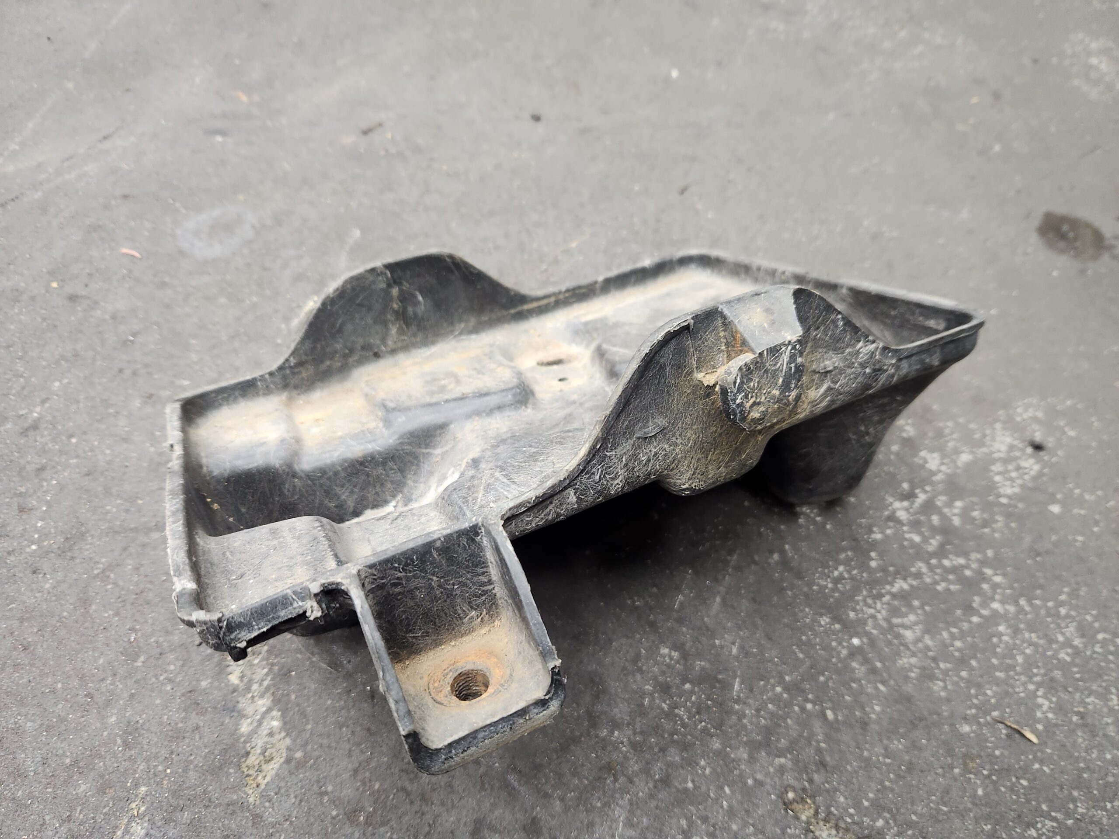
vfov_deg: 58.9
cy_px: 420
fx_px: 744
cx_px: 560
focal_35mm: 23
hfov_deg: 73.9
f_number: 1.8
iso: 250
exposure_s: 1/120
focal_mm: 5.4
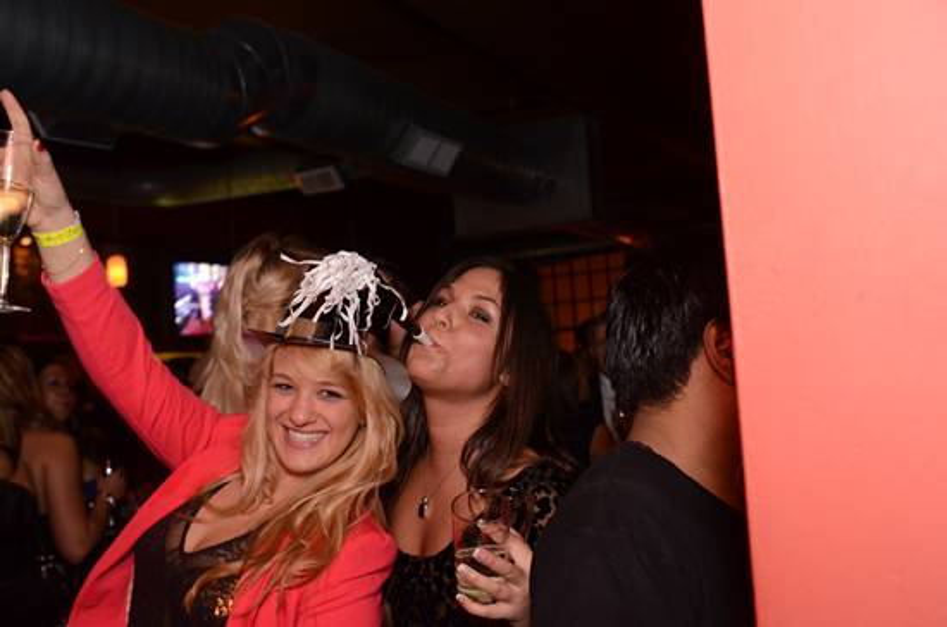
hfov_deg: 49.7
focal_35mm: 39
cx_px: 474
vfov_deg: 34.0
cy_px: 314
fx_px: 1024
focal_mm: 26
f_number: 4.5
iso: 1600
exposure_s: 1/25
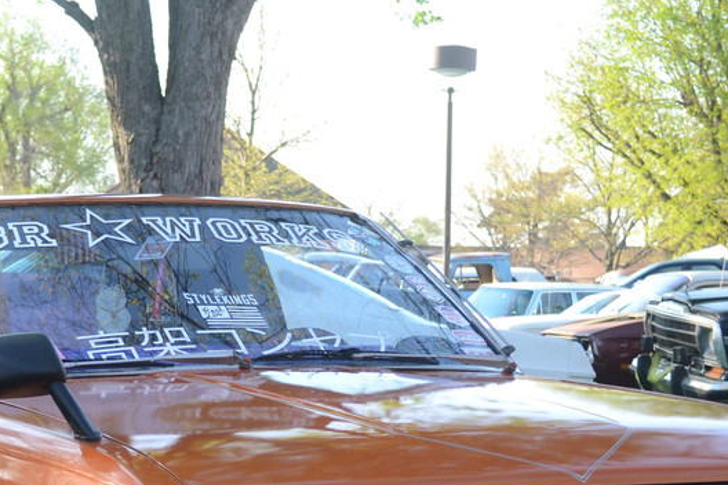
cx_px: 245
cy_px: 438
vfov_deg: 12.5
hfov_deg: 18.7
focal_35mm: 109
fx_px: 2204
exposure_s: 1/250
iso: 400
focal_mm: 32
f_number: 5.6
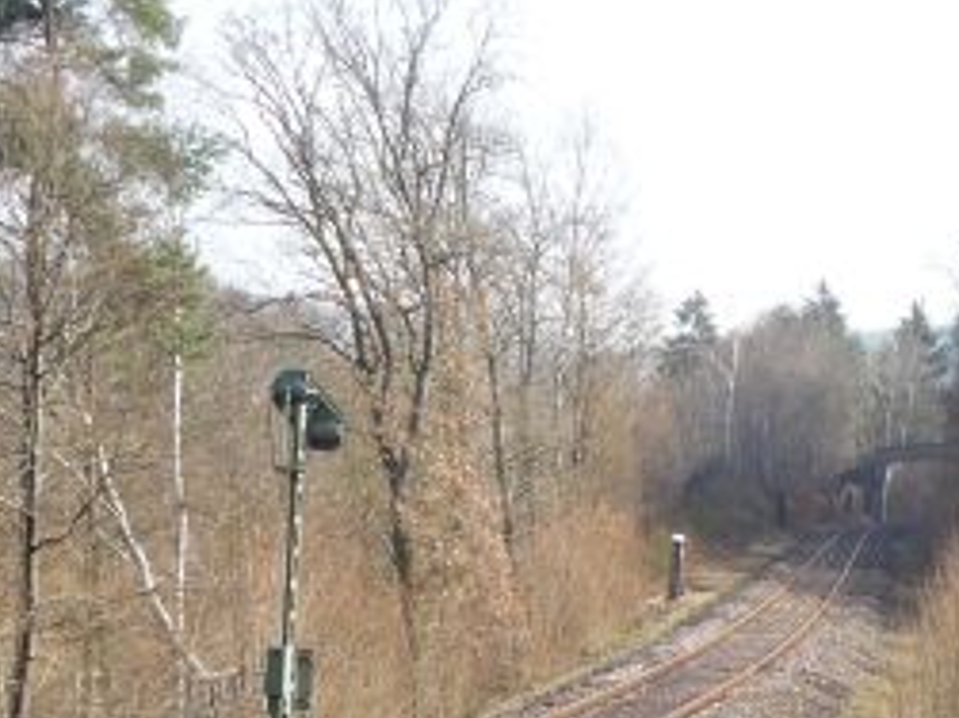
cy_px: 535
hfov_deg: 20.2
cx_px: 611
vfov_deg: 15.2
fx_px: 2686
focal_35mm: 97
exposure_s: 1/250
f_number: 4
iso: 100
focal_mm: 5.2
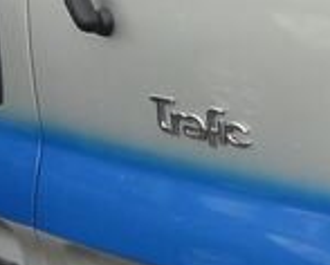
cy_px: 98
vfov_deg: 8.8
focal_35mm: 176
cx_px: 624
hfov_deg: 10.2
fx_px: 1721
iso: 160
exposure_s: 1/200
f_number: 4
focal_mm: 10
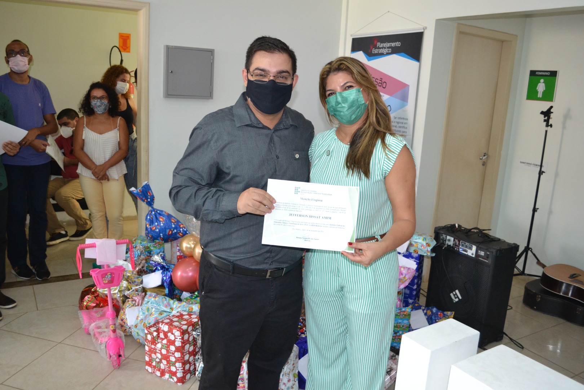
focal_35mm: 30
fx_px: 487
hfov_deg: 61.9
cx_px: 292
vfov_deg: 43.6
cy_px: 195
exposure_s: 1/60
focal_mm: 20
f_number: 3.8
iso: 1250
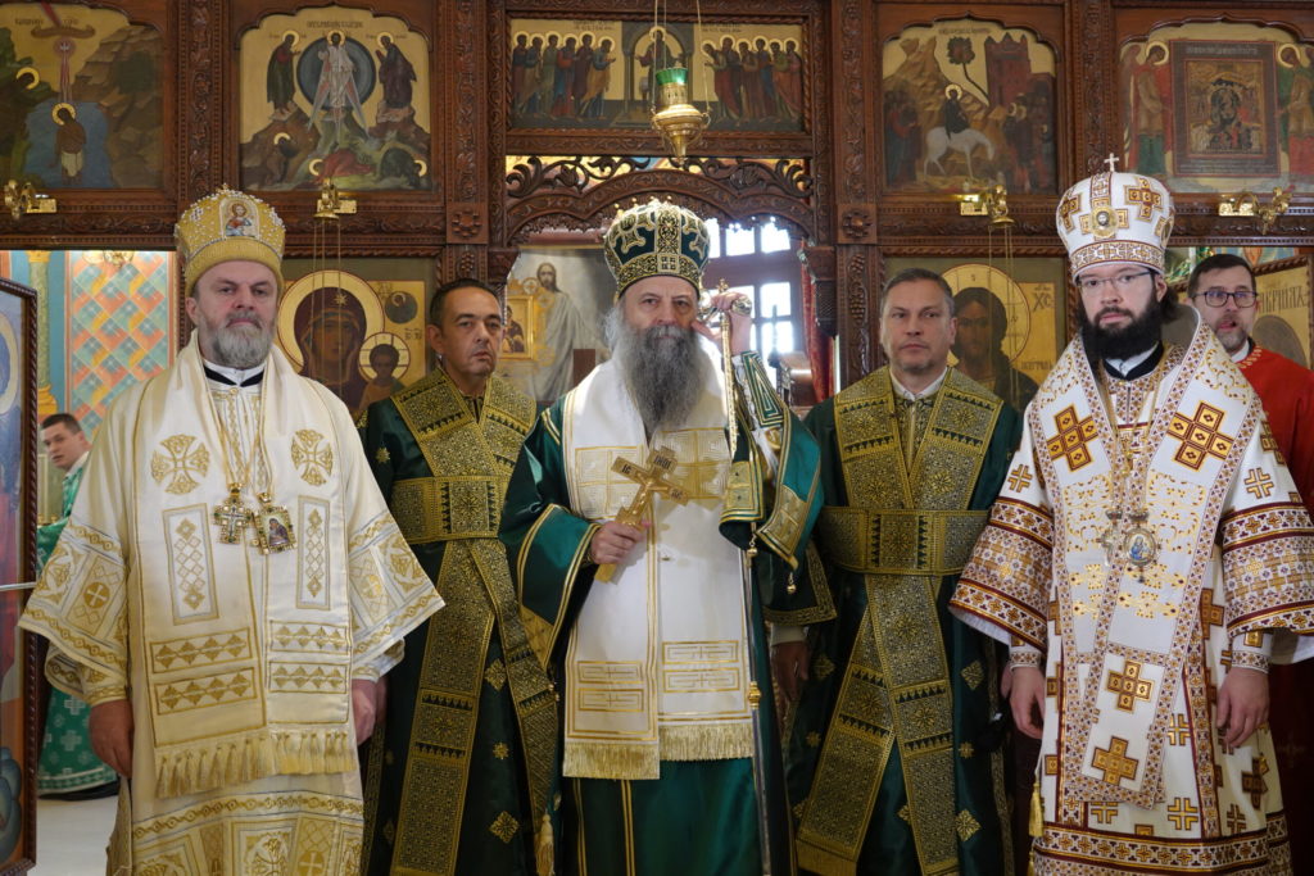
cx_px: 657
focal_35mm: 43
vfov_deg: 31.2
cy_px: 438
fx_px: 1570
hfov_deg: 45.4
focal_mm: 15.73
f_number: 3.2
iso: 800
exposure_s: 1/40
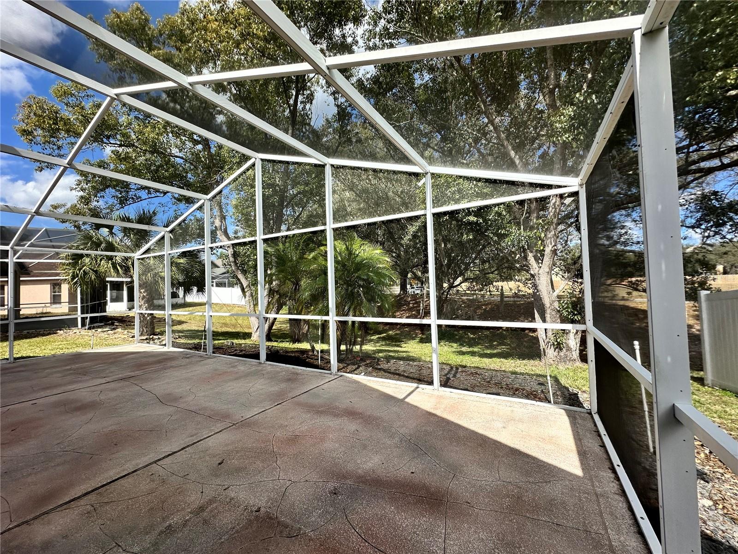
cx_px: 369
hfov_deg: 102.1
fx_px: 298
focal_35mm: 14
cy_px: 277
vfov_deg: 85.7
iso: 40
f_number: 2.2
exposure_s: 1/1642
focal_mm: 2.22
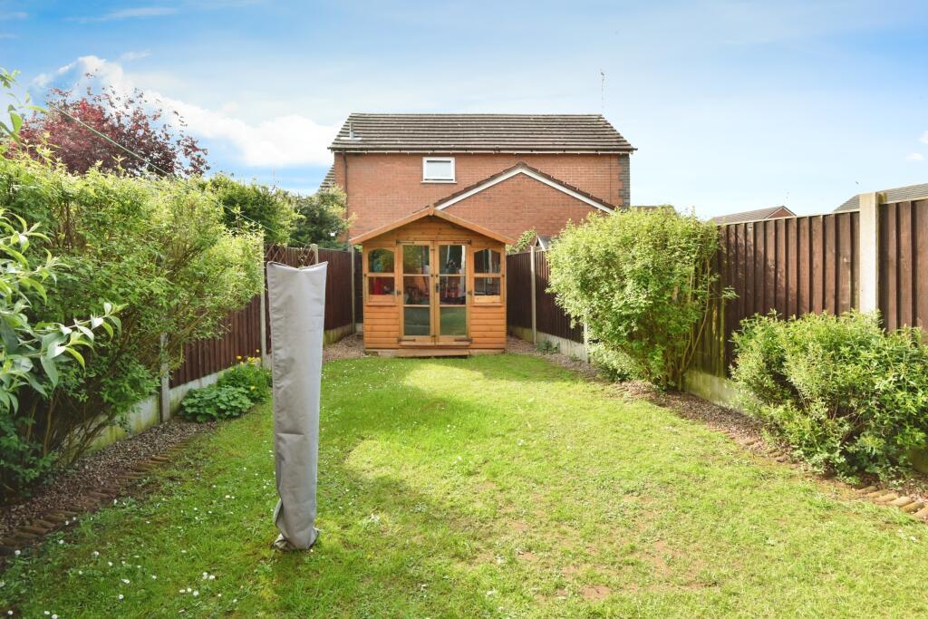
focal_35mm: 16
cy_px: 310
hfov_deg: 96.7
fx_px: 412
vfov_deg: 73.8
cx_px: 464
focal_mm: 16
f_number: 7.1
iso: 400
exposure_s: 1/250
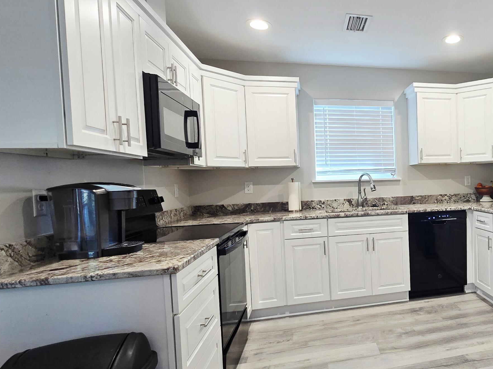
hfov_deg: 68.4
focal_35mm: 22
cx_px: 400
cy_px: 194
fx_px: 313
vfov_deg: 61.1
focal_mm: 2.2
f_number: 2.2
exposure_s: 1/60.2
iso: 125
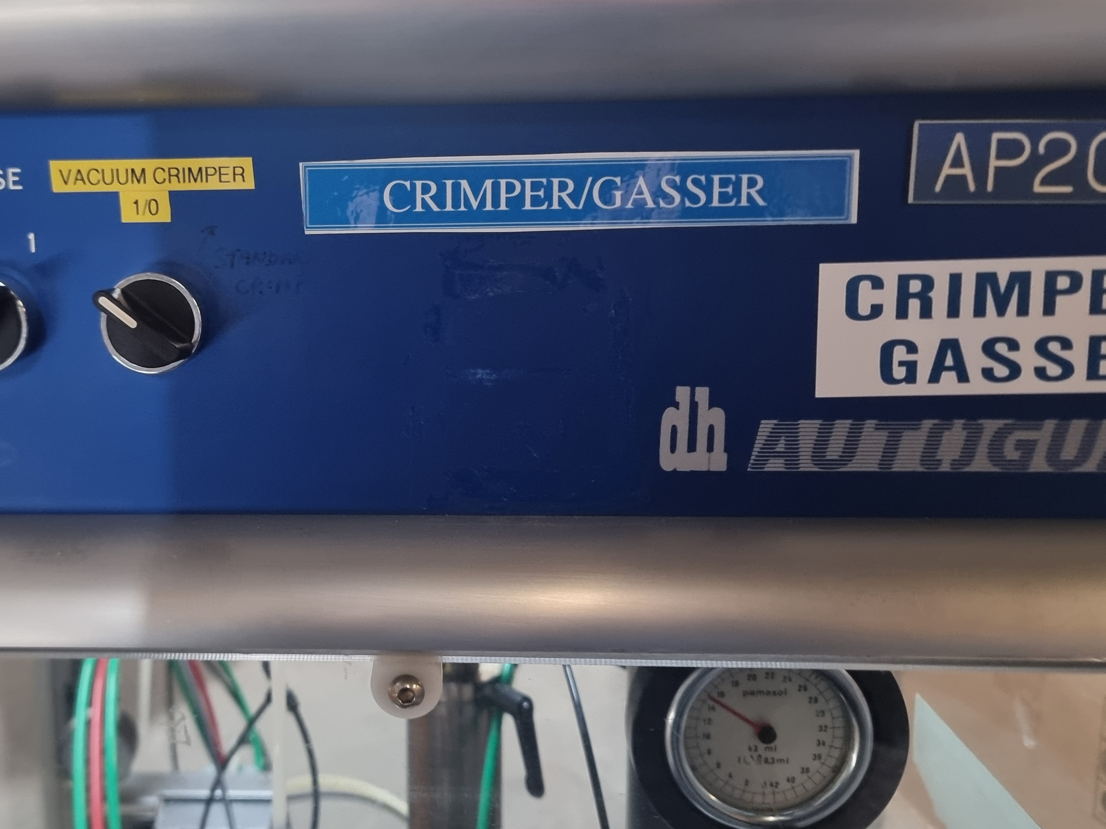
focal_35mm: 34
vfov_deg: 41.7
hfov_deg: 52.8
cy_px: 369
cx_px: 356
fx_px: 1086
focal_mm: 6.7
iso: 640
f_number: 1.8
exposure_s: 1/24
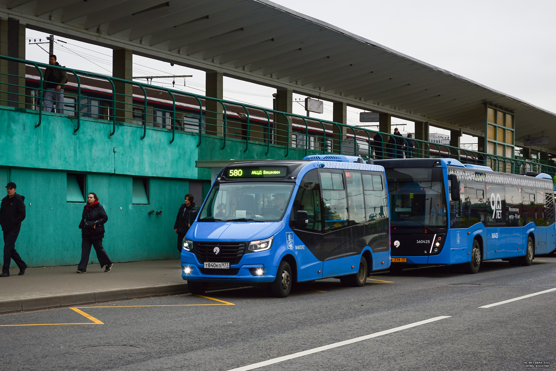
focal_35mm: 72
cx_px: 278
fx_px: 1112
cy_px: 186
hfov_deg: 28.1
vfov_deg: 18.9
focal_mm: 48
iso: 200
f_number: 5.6
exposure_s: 1/250
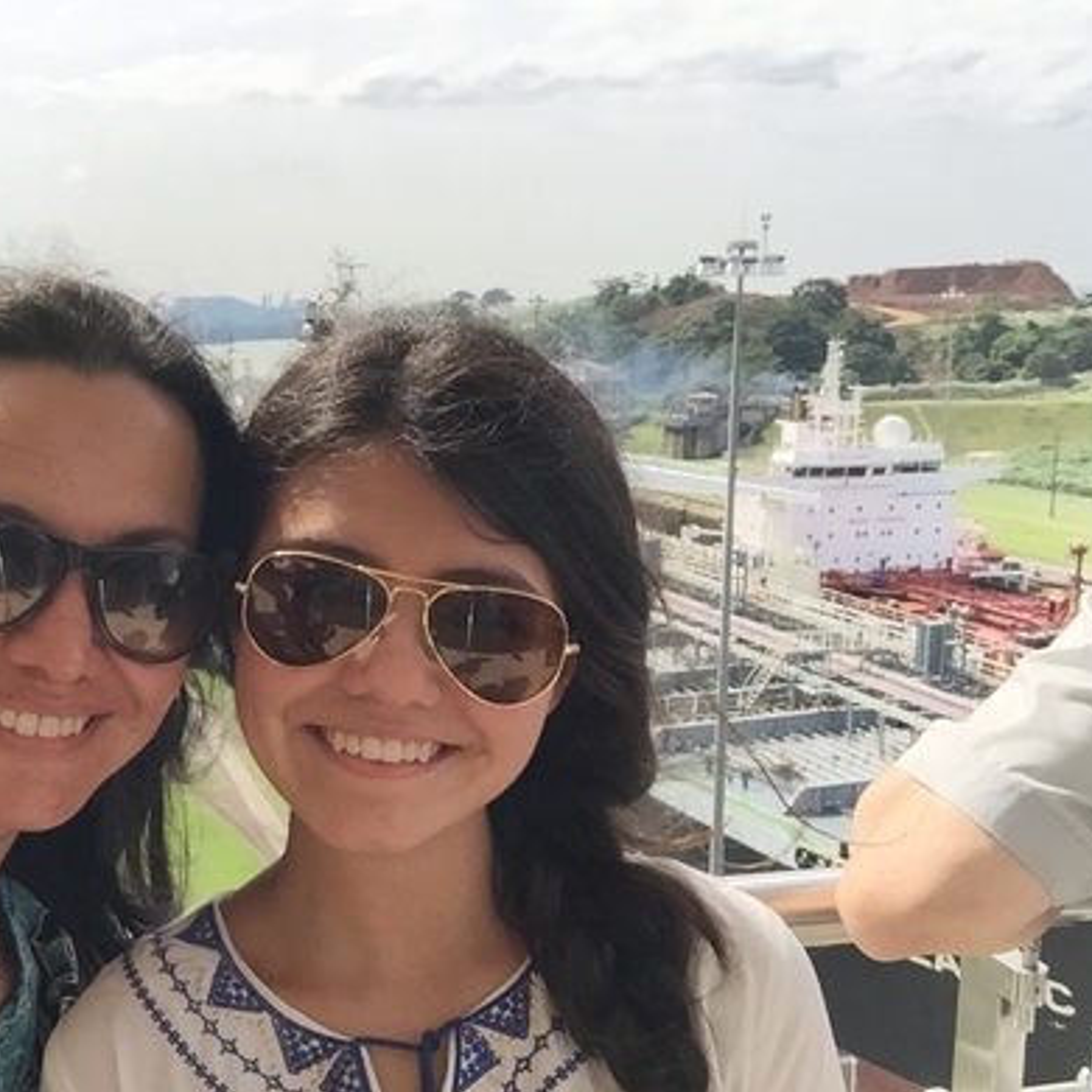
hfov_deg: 36.8
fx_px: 1606
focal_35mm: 45
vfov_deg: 37.4
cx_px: 302
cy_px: 647
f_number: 2.2
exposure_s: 1/609
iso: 32
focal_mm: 2.65
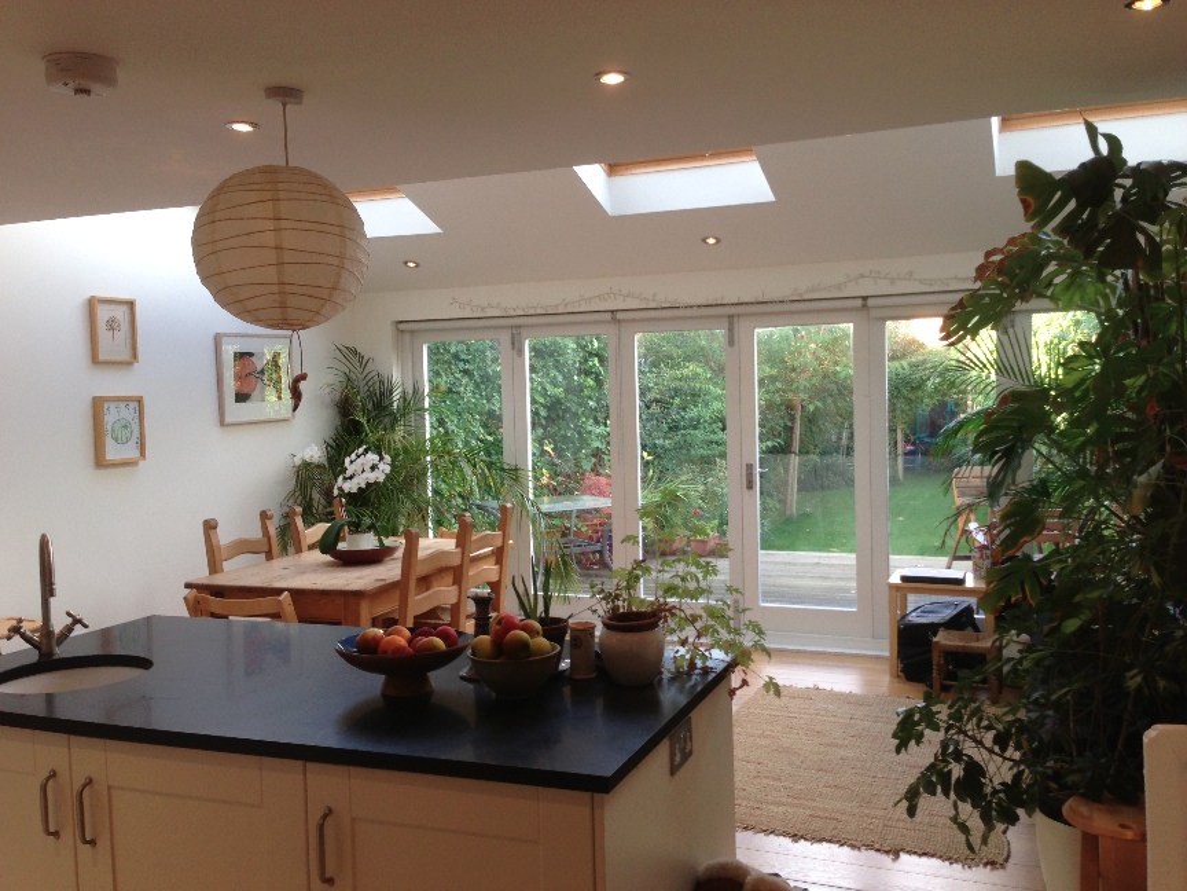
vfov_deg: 42.9
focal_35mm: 33
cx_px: 594
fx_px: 1132
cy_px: 446
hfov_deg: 55.4
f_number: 2.4
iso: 64
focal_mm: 4.13
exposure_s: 1/60
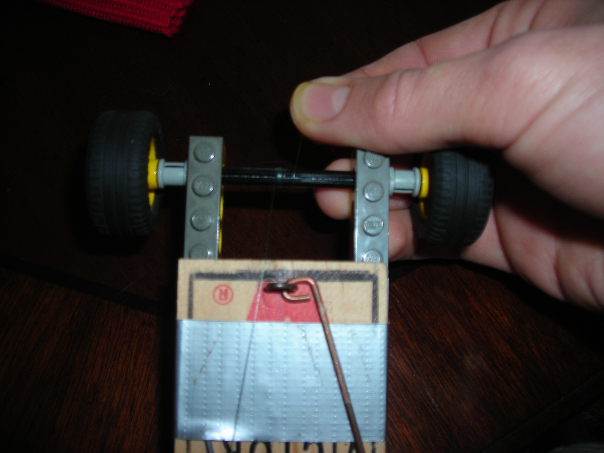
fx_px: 663
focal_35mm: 38
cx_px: 302
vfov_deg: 37.7
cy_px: 226
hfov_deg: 49.0
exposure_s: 1/60.1
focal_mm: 6.3
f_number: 3.2
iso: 50
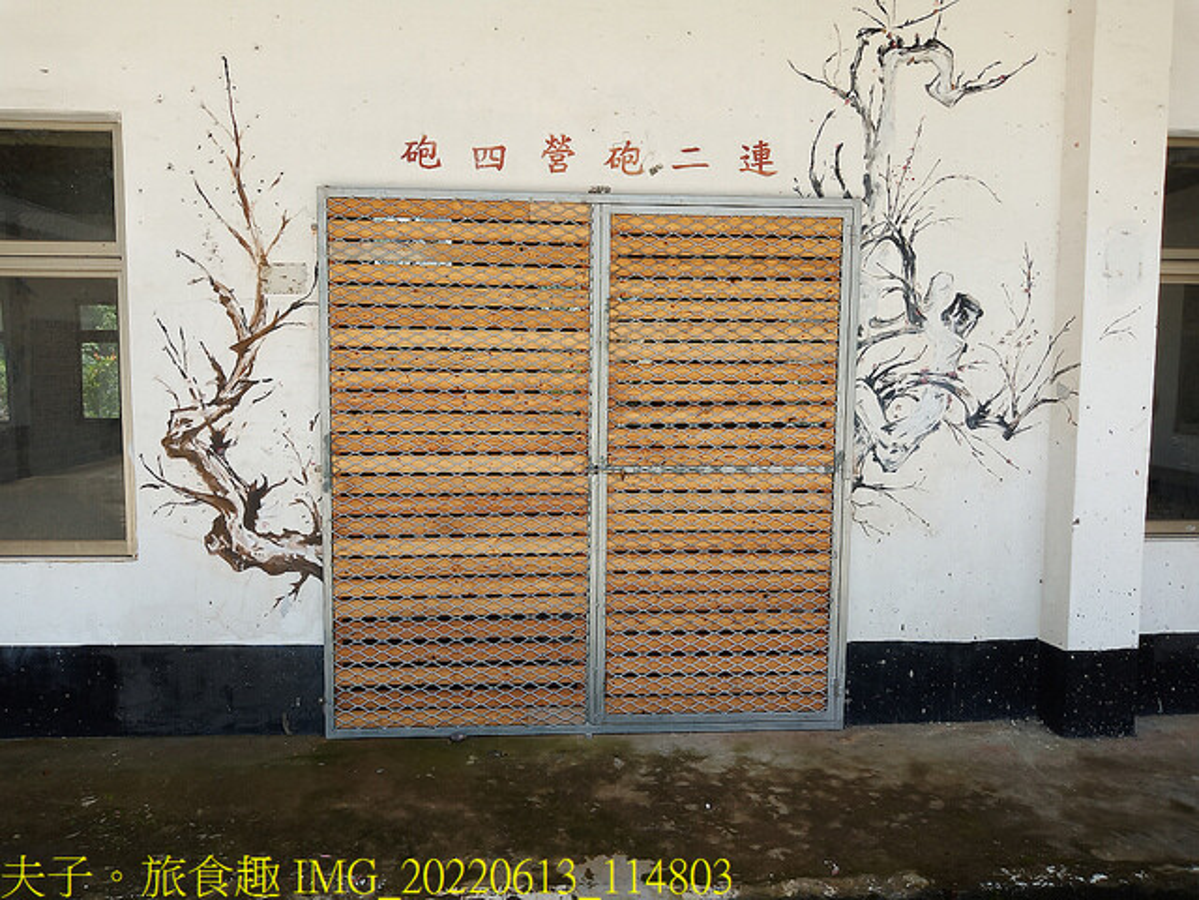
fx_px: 866
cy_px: 450
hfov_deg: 69.4
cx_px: 600
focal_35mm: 25
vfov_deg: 54.9
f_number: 2
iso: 100
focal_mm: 3.87
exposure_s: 1/475
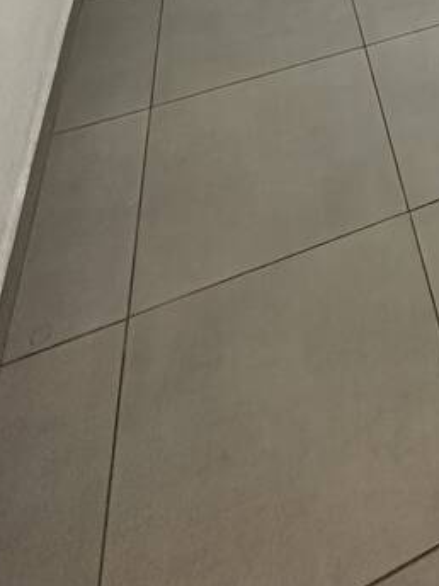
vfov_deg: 27.0
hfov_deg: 27.9
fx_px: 744
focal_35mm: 44
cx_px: 553
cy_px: -330
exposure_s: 1/60
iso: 160
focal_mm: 2.22
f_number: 2.2
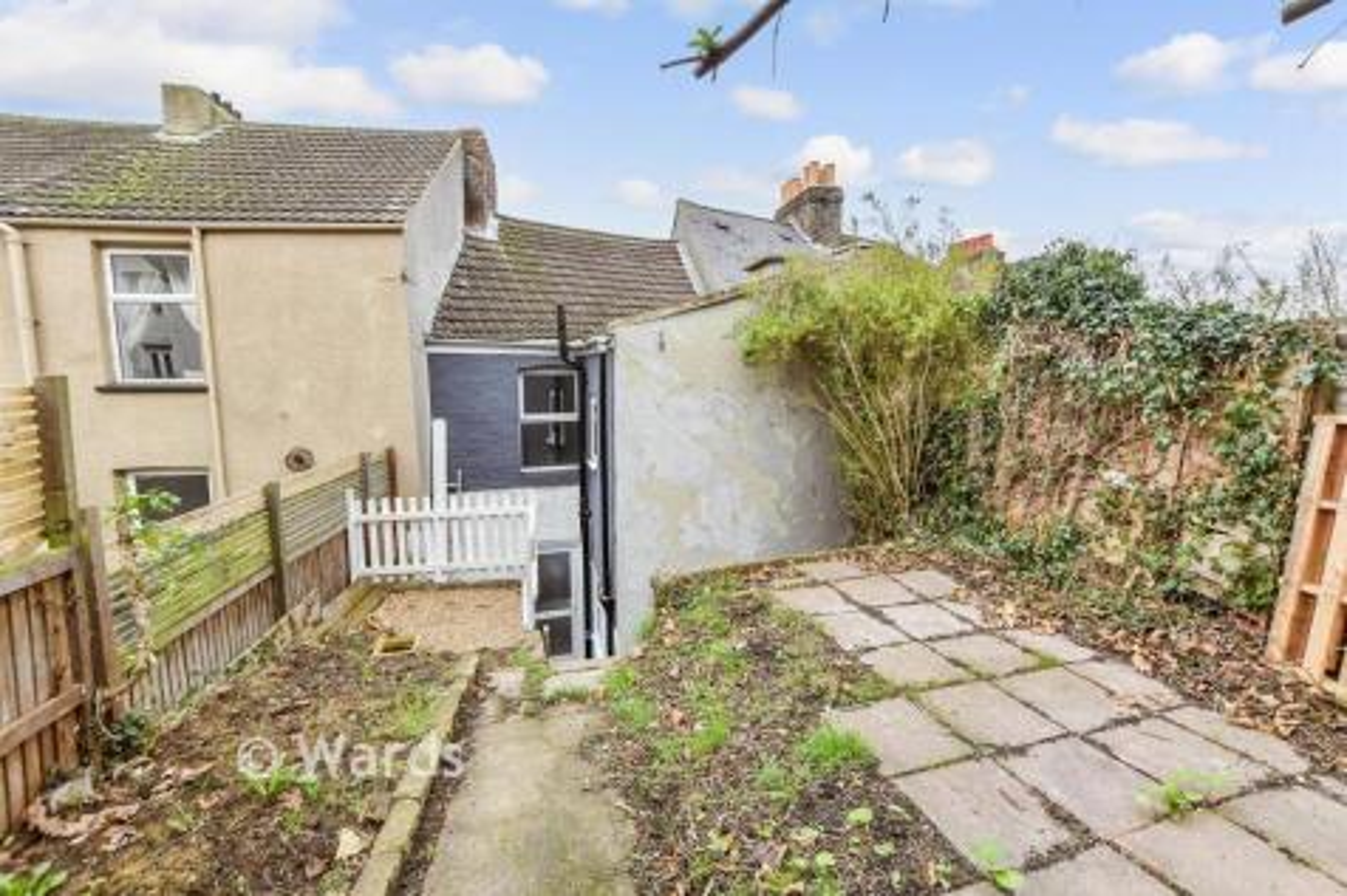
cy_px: 448
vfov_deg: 77.3
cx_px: 674
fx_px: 561
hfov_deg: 100.4
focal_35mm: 15
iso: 160
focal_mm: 10
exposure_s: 1/60
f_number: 6.3
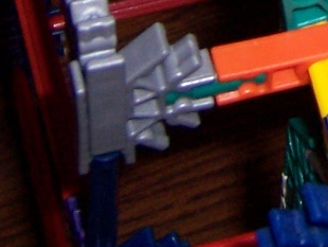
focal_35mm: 165
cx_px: 399
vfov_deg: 8.3
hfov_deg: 11.7
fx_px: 1565
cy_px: -319
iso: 140
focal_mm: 5.5
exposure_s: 1/60
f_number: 2.8
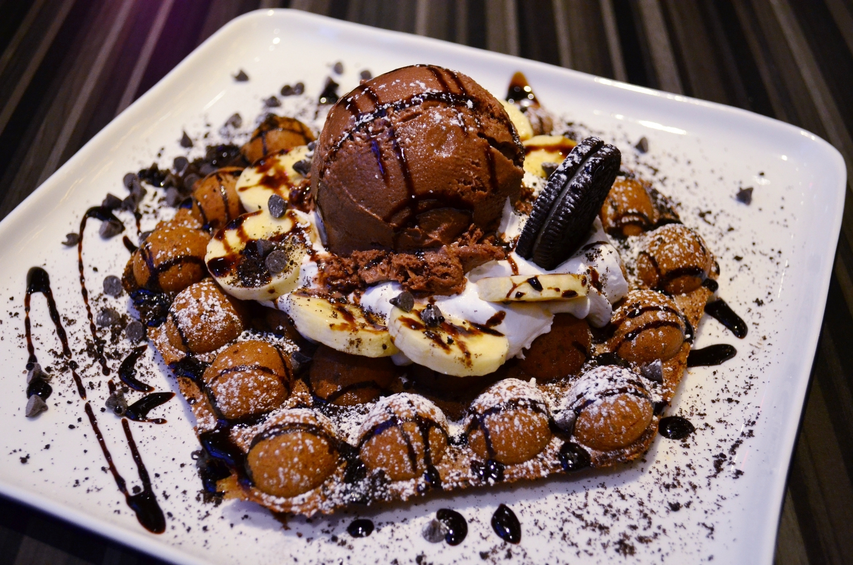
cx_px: 426
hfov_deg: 41.2
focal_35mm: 48
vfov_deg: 28.0
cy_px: 282
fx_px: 1135
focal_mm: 32
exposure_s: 1/100
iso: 2000
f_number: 5.6
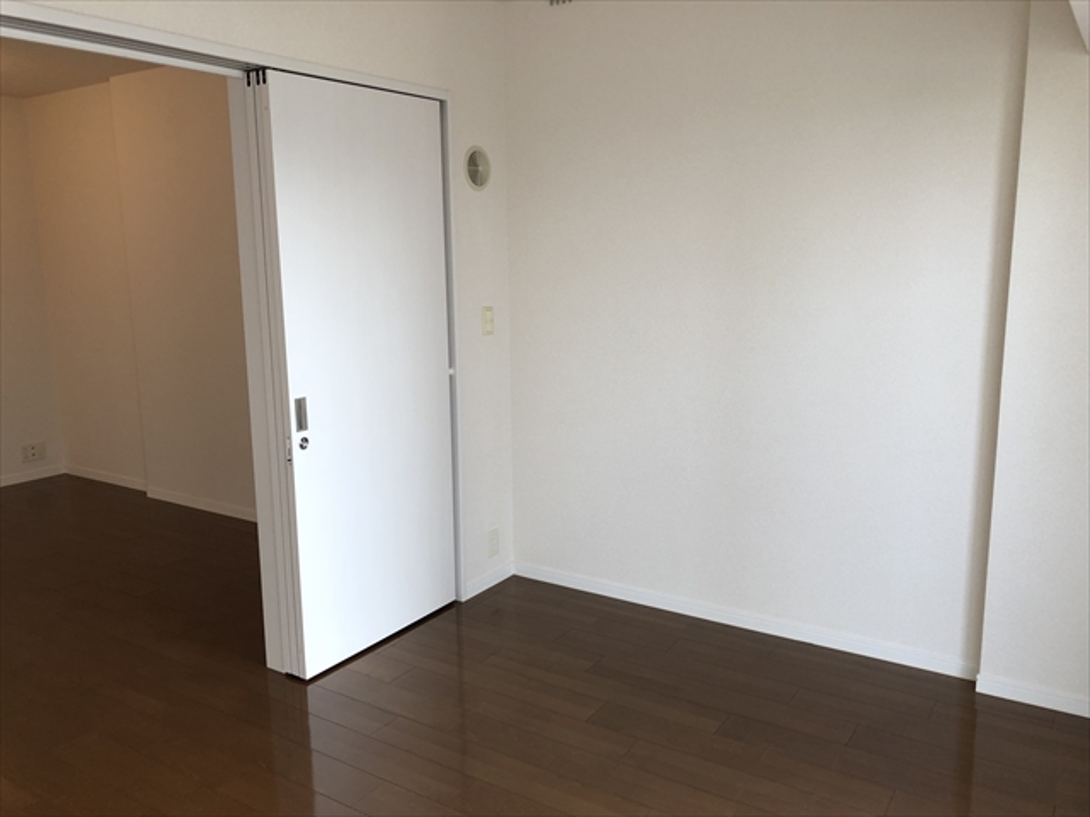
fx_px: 882
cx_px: 545
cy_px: 408
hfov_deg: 63.4
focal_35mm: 28
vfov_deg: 49.7
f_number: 1.8
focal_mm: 3.99
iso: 40
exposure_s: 1/100
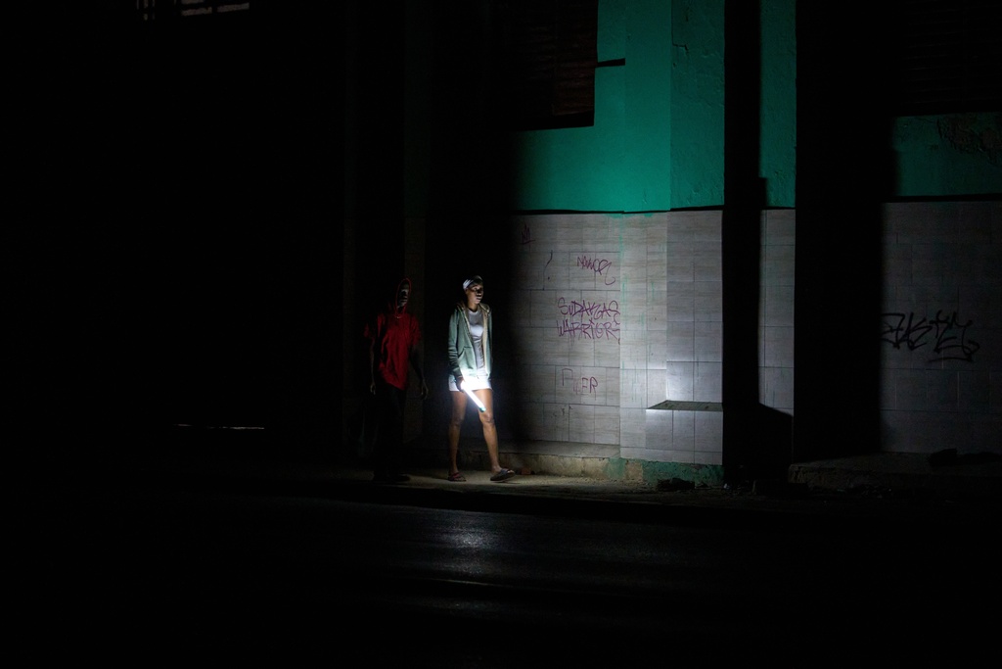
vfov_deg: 11.3
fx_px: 3368
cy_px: 334
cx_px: 501
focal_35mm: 121
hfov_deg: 16.9
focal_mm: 81
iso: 3200
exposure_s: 1/160
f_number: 2.8
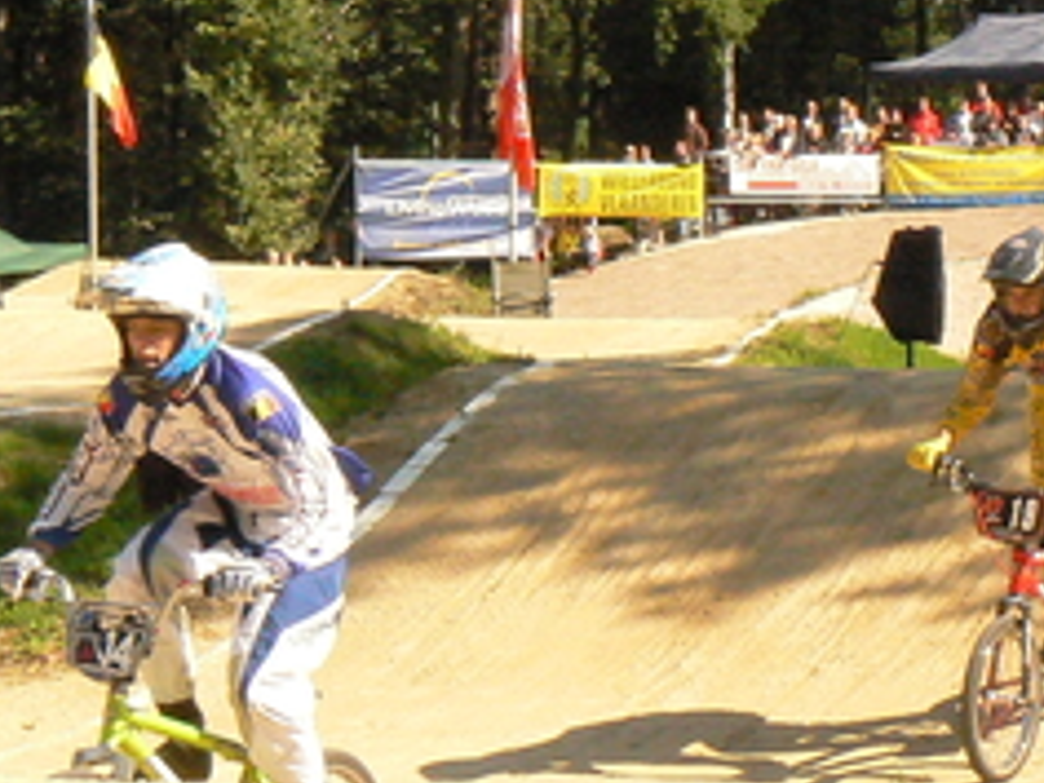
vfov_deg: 8.6
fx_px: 5218
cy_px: 288
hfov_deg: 11.4
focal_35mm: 173
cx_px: 756
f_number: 8
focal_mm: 11.4
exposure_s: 1/1000
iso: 400
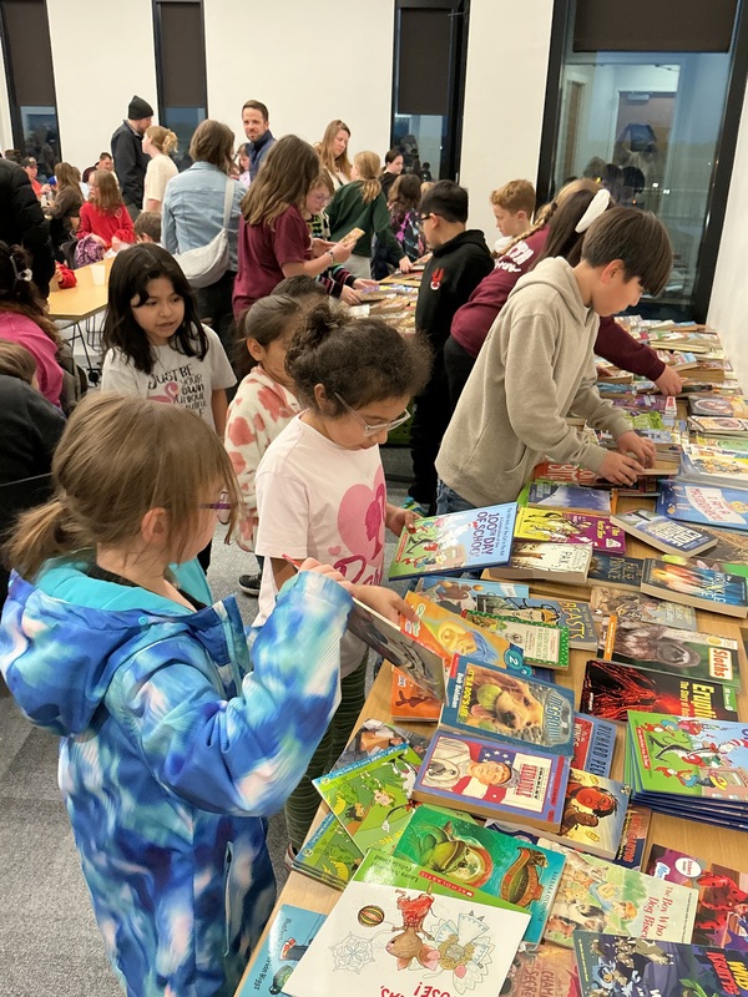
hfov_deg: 48.2
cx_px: 374
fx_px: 836
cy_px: 498
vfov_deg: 61.7
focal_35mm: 29
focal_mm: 3
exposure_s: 1/60
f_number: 1.8
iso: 160
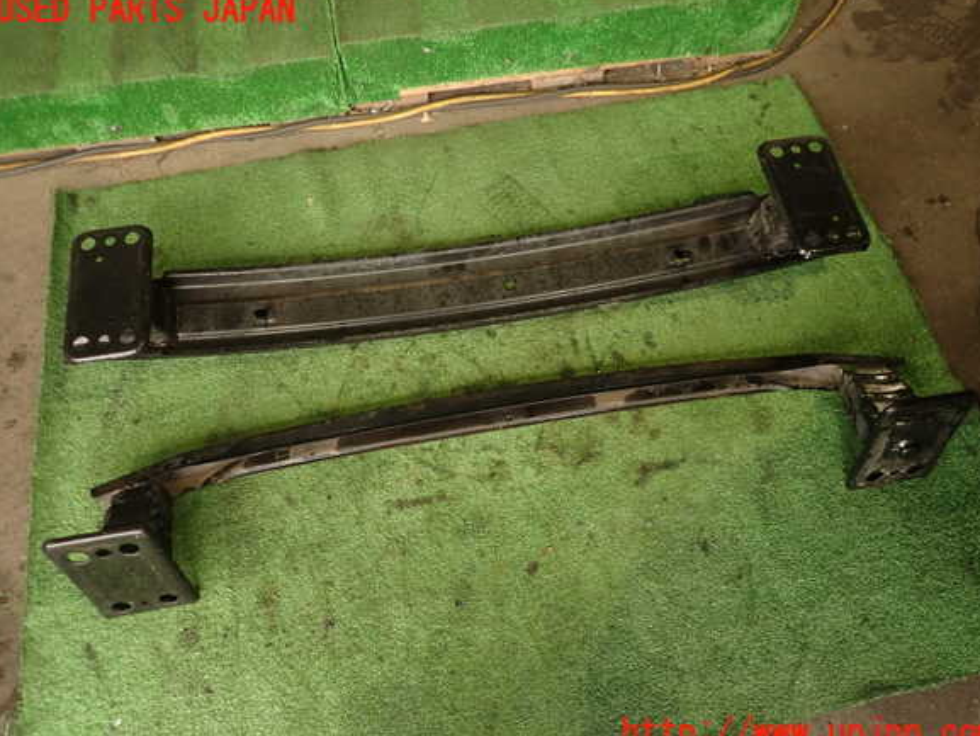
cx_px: 496
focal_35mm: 26
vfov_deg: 53.1
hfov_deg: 67.3
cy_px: 372
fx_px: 736
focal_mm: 4.5
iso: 200
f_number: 2
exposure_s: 1/50
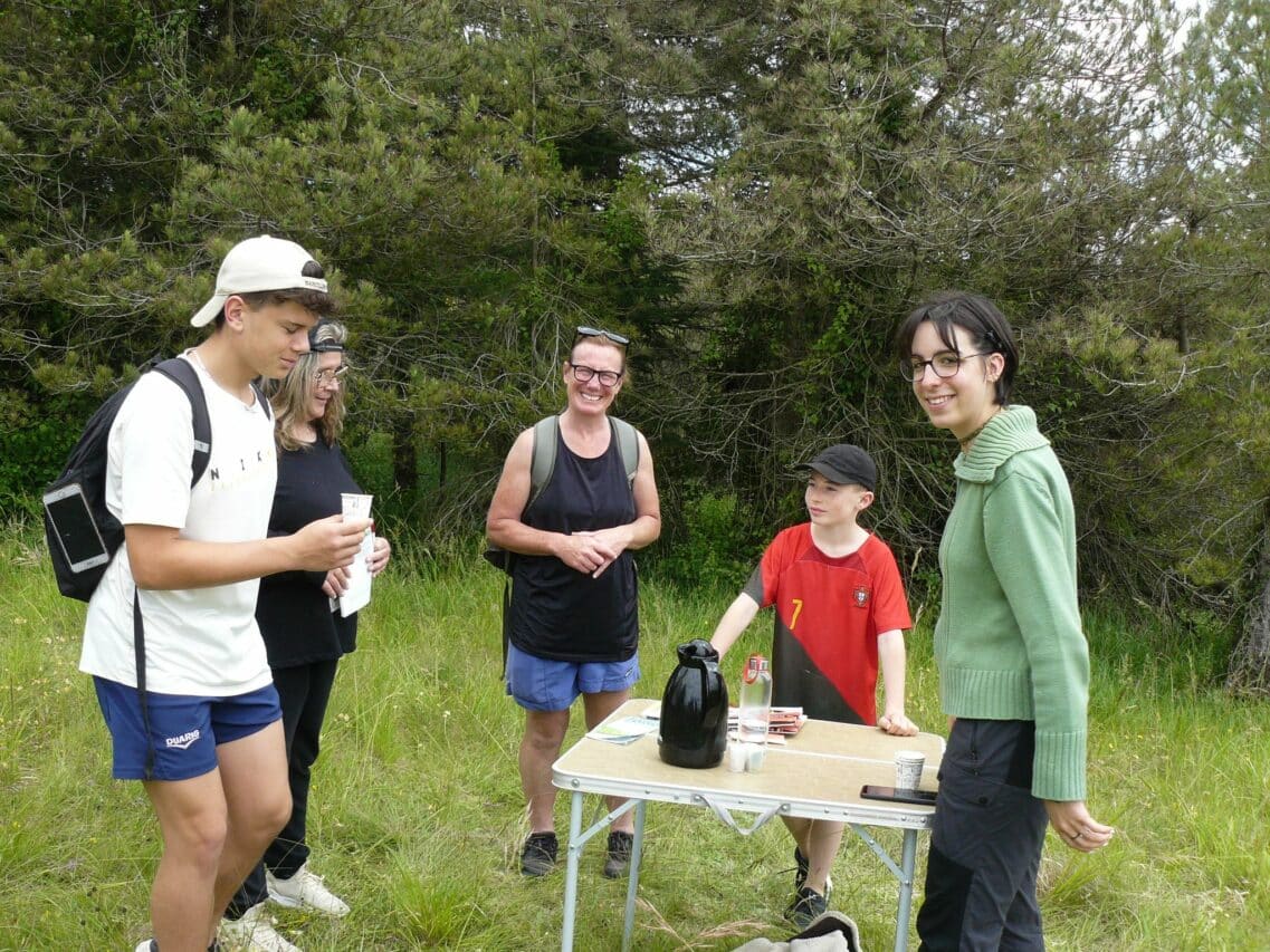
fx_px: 1321
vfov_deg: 39.7
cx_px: 635
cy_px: 476
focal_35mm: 36
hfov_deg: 51.3
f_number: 4
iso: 100
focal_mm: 6
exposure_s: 1/200
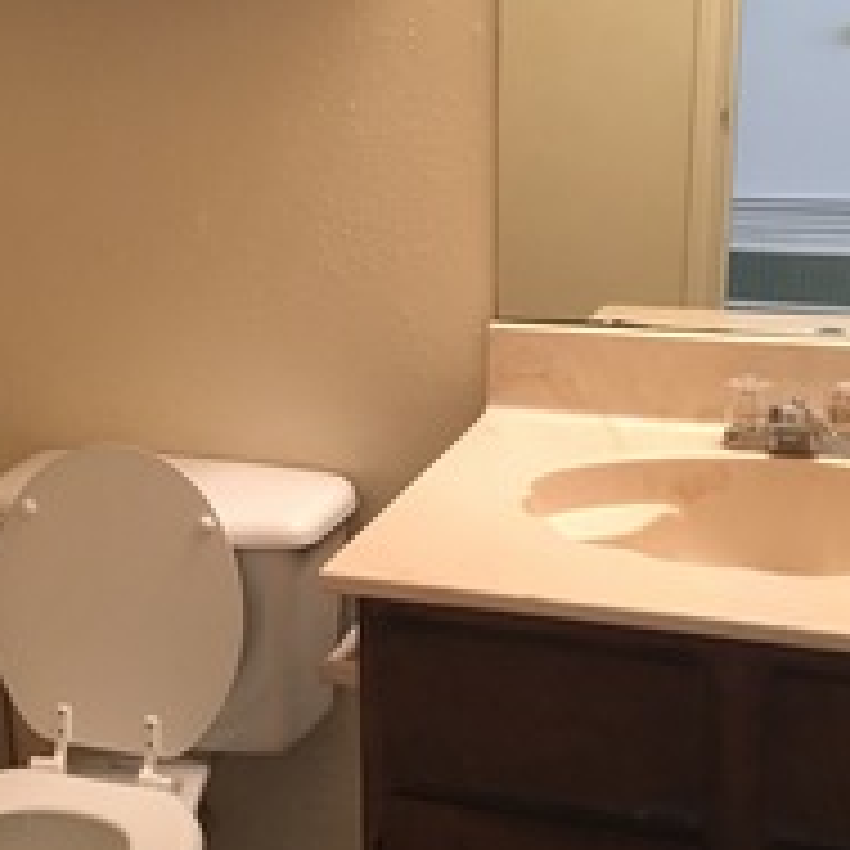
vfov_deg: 26.5
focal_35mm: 65
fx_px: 1806
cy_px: 486
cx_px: 229
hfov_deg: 26.2
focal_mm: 4.15
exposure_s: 1/30
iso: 200
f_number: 2.2
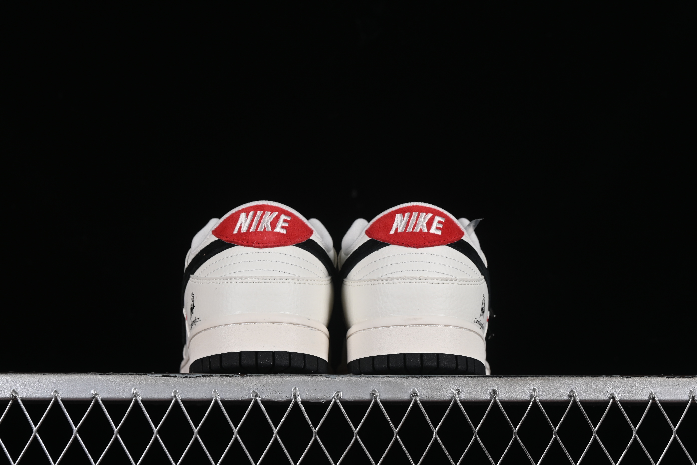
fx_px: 1452
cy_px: 232
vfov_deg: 18.2
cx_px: 348
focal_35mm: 75
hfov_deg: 27.0
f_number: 8
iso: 160
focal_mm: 50
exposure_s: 1/80
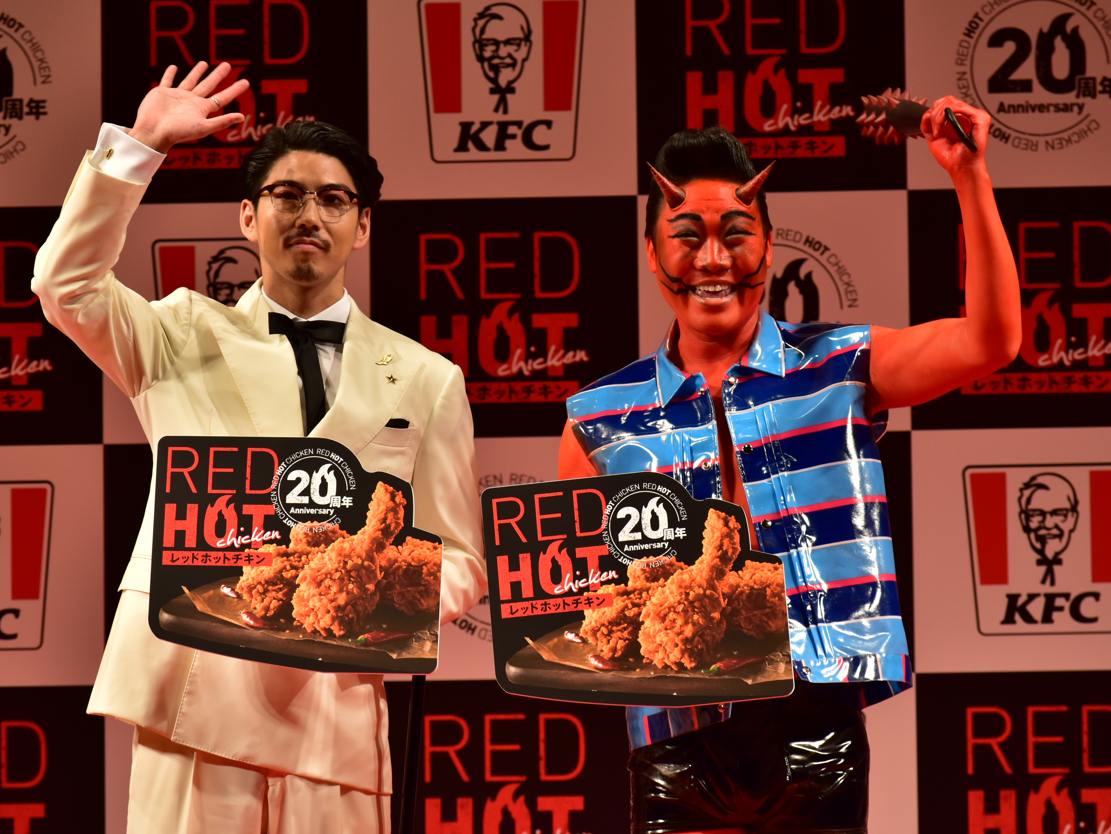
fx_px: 6772
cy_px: 417
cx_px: 519
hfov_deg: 9.4
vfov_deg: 7.0
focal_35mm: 211
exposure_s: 1/200
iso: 320
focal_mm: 130
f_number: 4.8
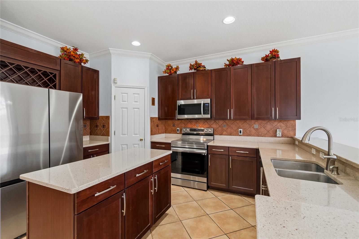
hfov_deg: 100.4
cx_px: 180
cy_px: 120
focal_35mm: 15
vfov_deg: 77.3
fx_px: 150
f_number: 7.1
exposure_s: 1/8
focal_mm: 10
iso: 100
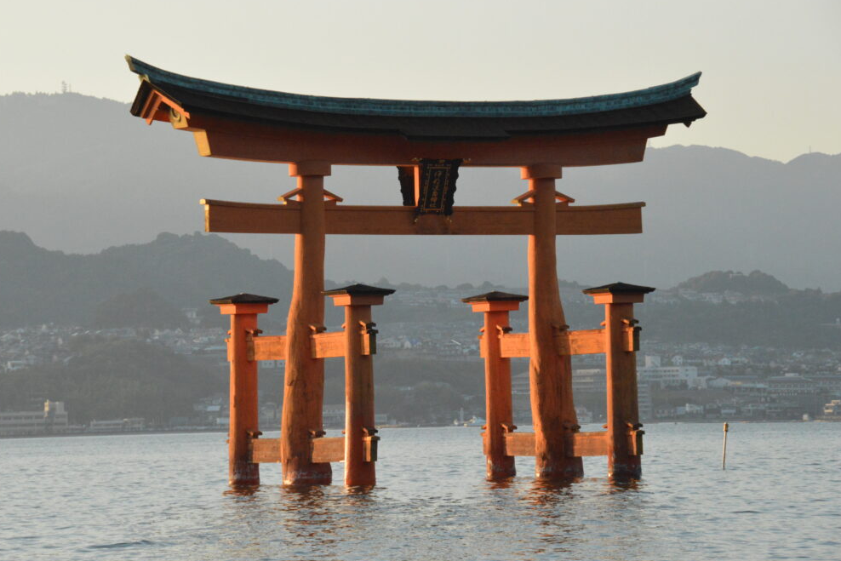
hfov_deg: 11.8
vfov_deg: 7.9
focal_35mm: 174
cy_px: 278
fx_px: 4065
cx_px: 409
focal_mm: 112
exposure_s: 1/2000
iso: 3200
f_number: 11
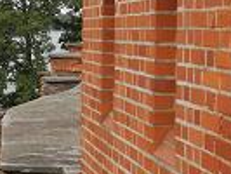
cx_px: -96
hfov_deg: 12.9
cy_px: 16
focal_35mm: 146
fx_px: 975
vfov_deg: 10.1
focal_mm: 8.1
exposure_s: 1/800
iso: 100
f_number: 3.2
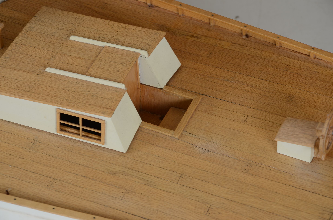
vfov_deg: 8.7
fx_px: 1454
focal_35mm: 158
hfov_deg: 13.1
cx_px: 166
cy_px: 110
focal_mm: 105
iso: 125
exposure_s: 1/60
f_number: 9
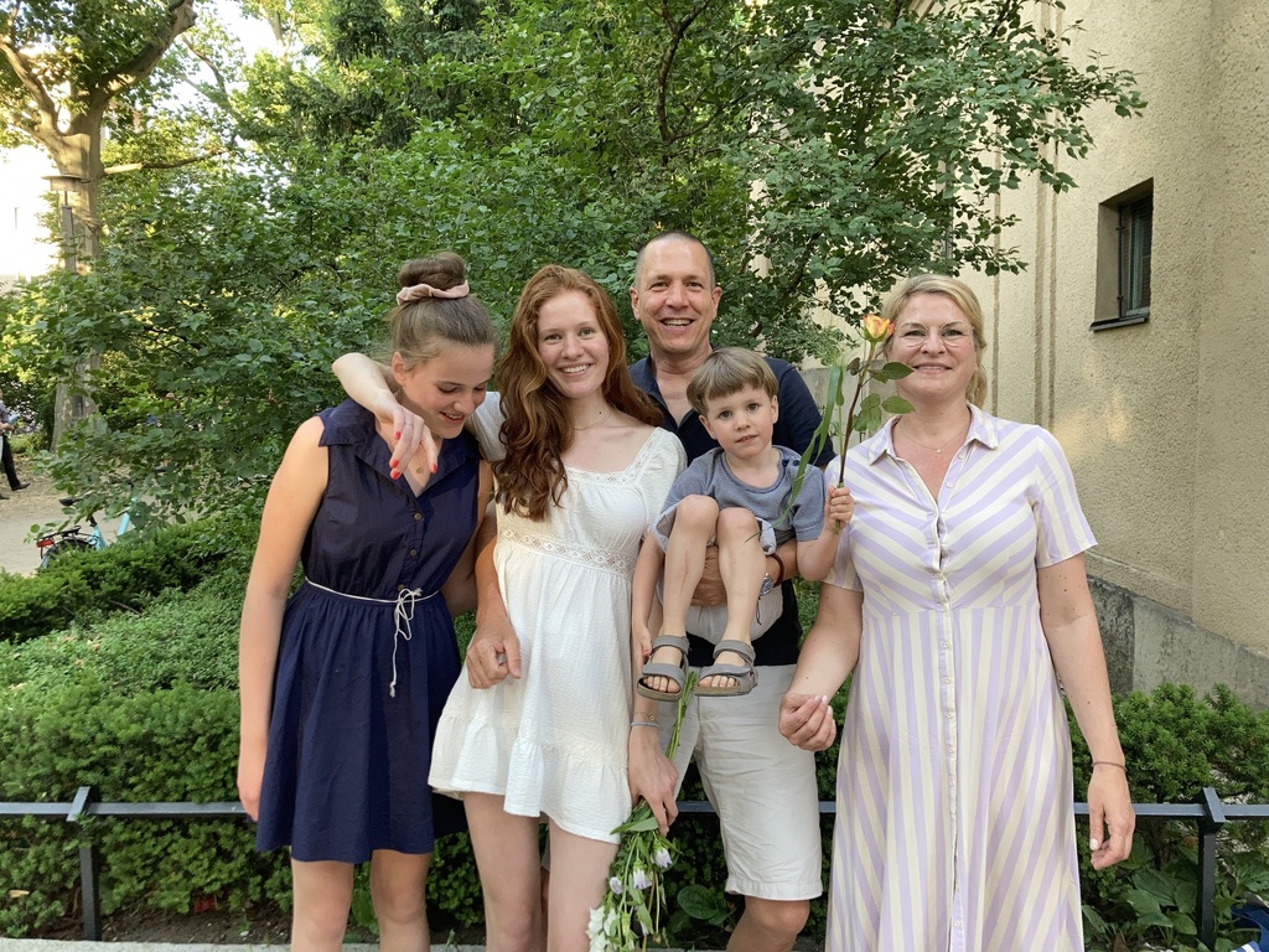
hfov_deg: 63.4
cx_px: 634
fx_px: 1026
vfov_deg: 49.7
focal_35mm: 28
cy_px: 476
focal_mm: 3.99
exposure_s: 1/121
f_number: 1.8
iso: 80
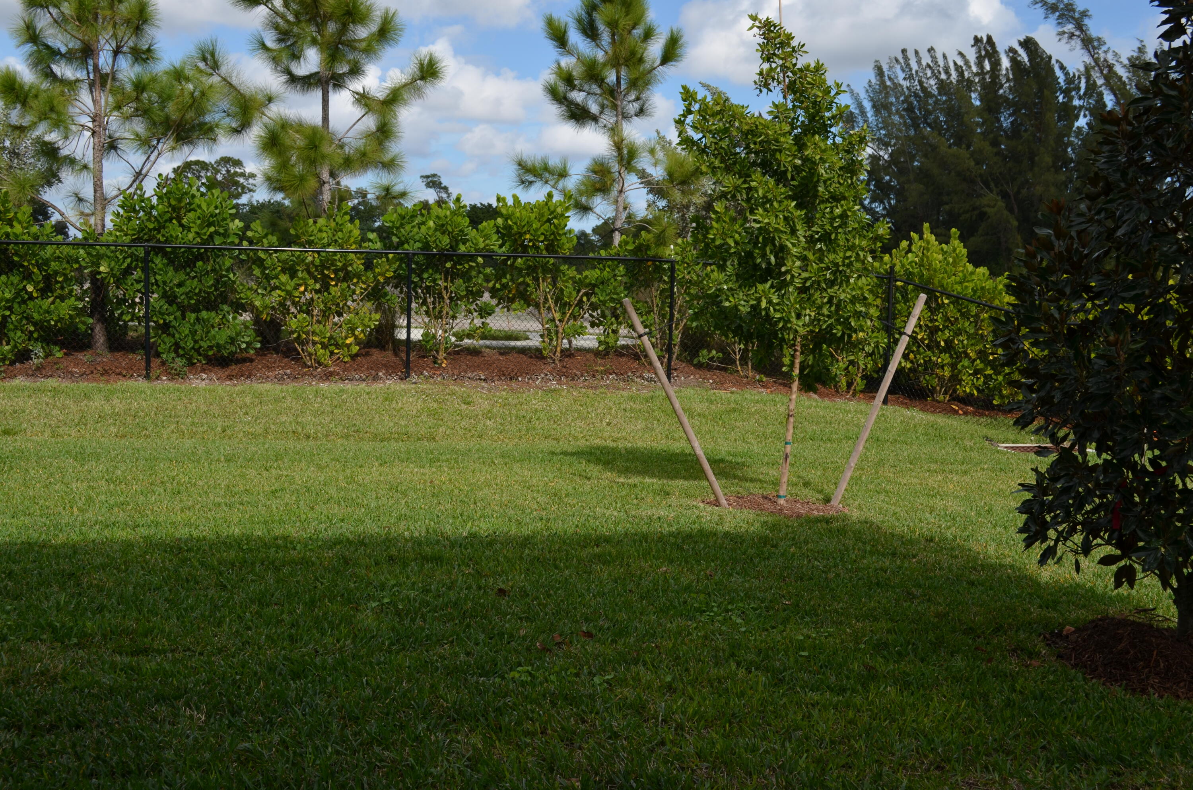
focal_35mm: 36
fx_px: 1191
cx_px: 596
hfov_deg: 53.2
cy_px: 395
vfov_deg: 36.7
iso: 100
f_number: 8
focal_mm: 24
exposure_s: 1/250
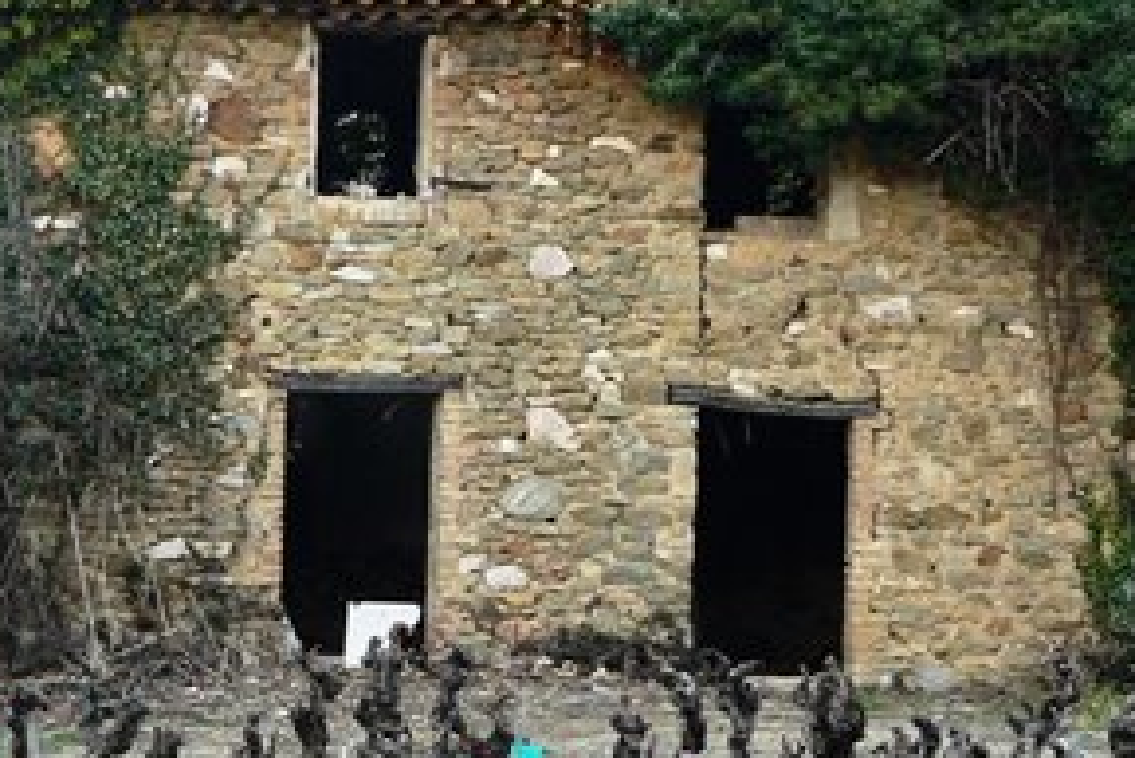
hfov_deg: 7.7
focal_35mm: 267
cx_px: 648
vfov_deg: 5.1
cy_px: 165
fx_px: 8422
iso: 64
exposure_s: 1/40
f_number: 3.2
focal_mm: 19.9
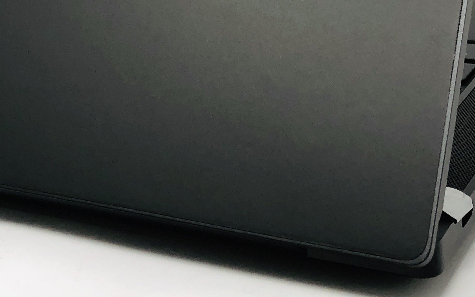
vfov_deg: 15.0
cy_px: -126
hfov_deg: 25.1
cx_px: 161
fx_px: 1062
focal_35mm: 82
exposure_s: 1/120
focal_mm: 4
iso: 64
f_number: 1.8
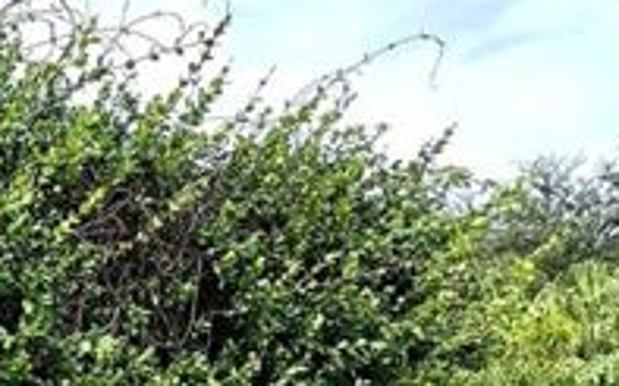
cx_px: -190
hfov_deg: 30.1
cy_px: 562
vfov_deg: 21.0
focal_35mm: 53
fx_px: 894
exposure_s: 1/796
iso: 40
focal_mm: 2.22
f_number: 2.2
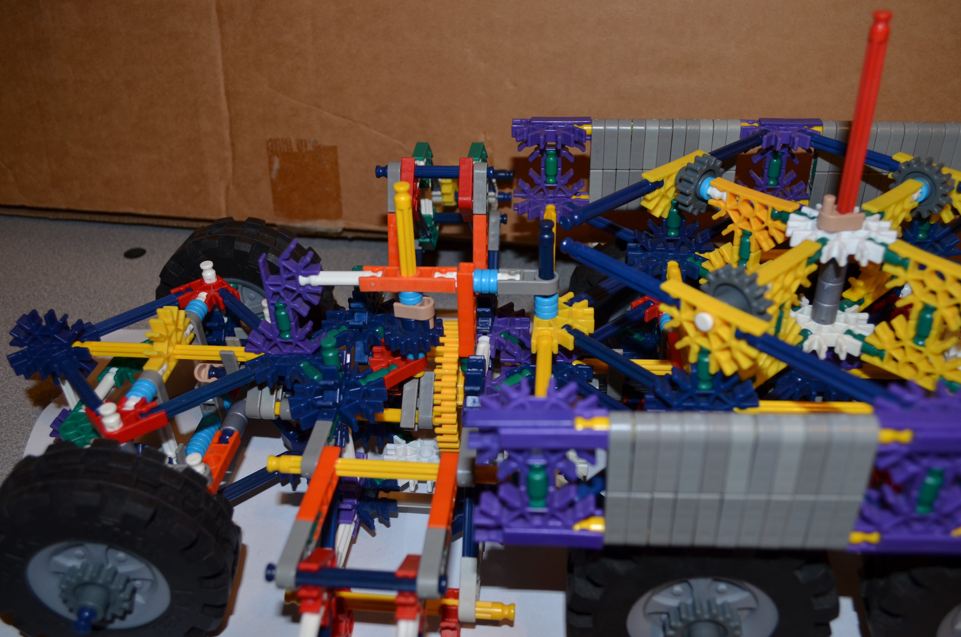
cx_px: 480
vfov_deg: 39.8
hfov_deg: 57.3
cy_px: 318
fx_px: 879
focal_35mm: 33
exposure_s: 1/30
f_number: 5.6
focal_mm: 22
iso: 200
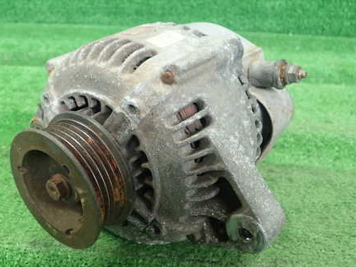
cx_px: 156
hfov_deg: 45.7
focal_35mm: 41
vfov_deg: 35.1
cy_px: 144
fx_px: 422
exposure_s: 1/125
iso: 400
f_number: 2.3
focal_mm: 5.5
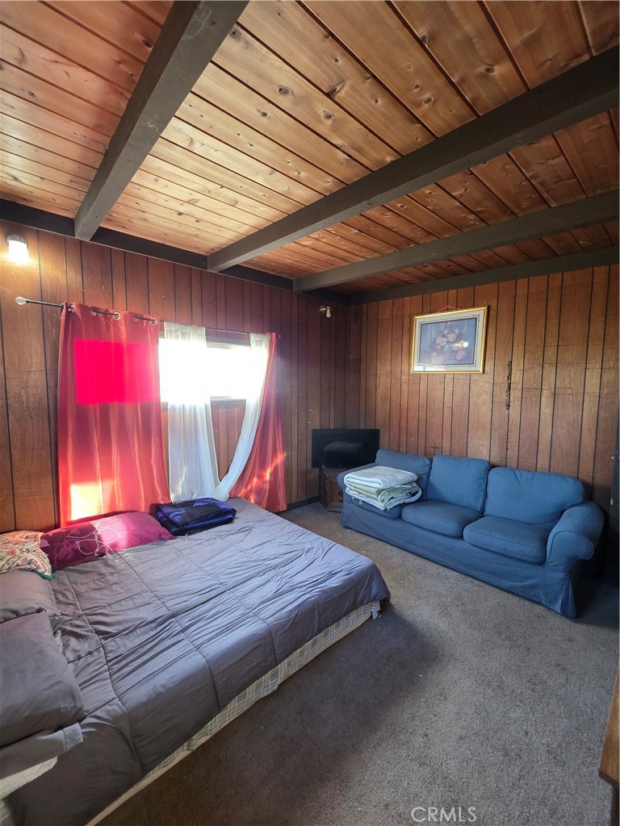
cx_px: 310
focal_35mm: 13
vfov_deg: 106.2
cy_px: 413
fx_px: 310
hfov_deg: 89.9
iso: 320
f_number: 1.9
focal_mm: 2.2
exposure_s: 1/60
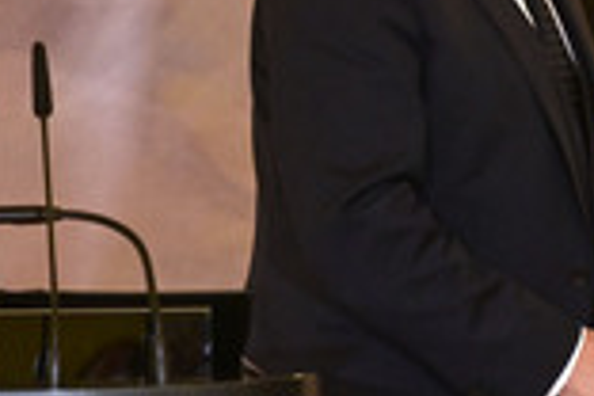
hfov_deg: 3.6
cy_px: 114
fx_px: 9553
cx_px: 718
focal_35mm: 579
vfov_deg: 2.4
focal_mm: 200
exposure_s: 1/400
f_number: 5.6
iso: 10000
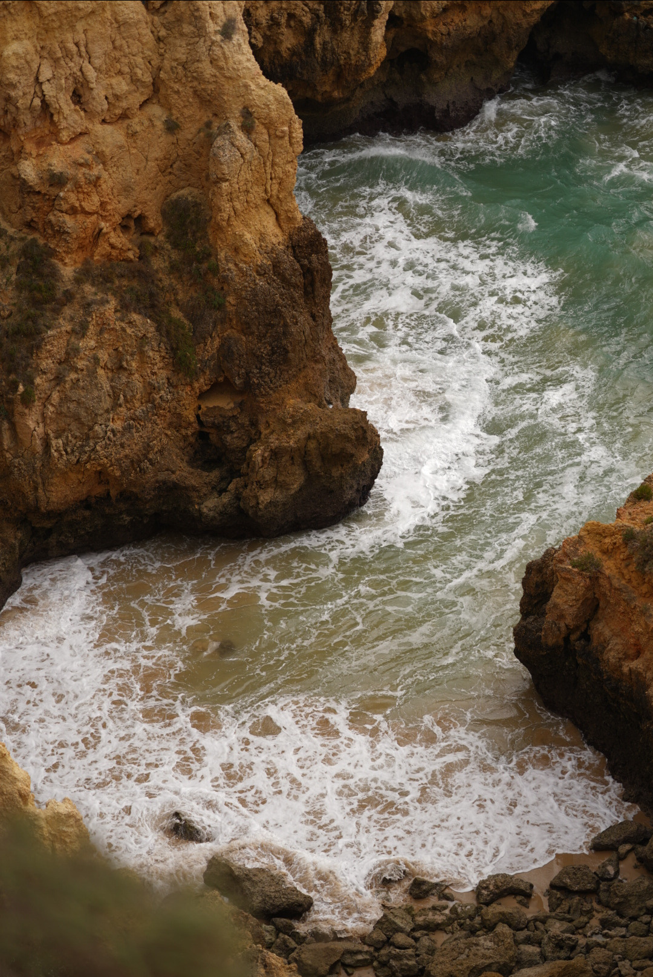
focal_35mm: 85
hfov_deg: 16.1
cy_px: 488
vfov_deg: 23.9
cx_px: 326
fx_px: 2309
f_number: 1.6
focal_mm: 85
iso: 50
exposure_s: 1/2000
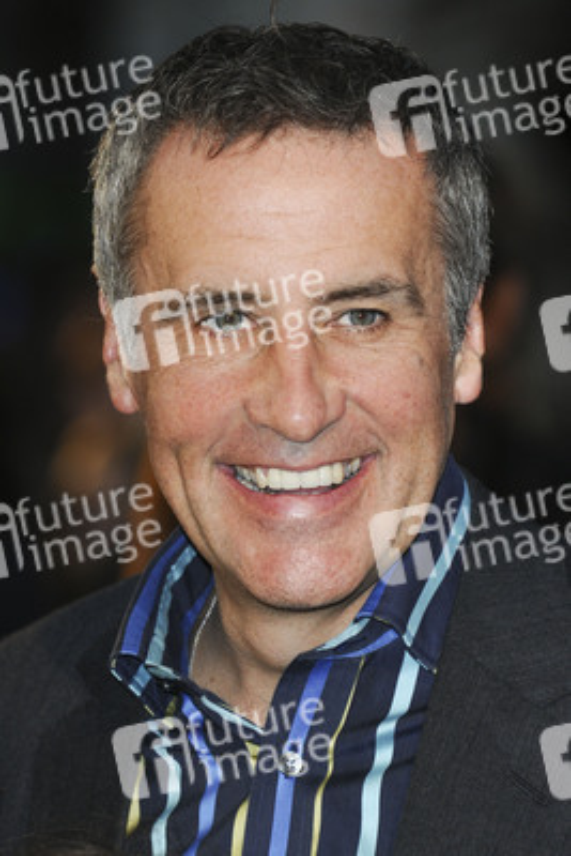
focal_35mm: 262
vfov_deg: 7.8
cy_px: 428
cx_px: 286
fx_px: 6239
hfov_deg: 5.2
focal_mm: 175
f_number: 5
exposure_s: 1/160
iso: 400
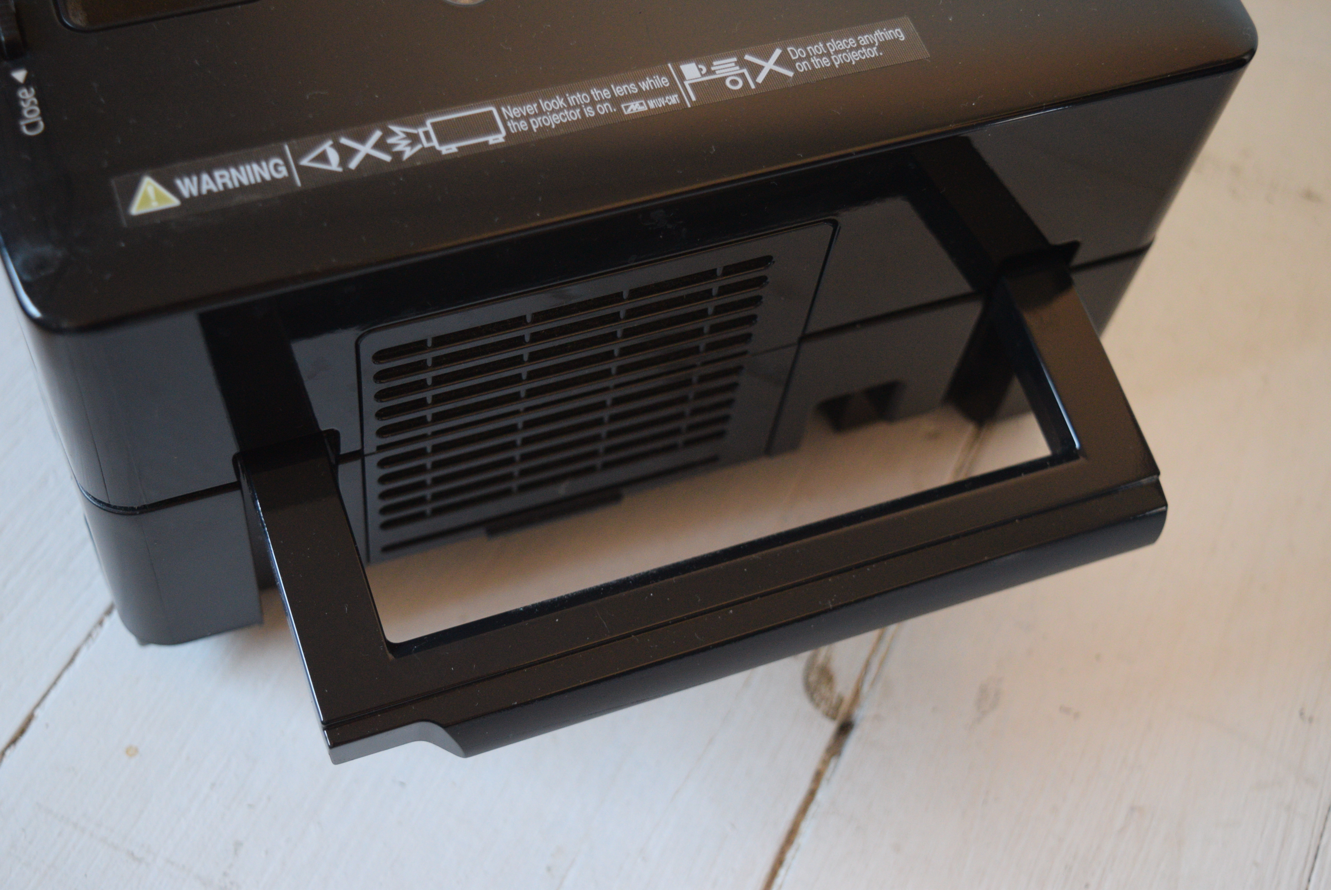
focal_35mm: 51
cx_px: 666
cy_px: 445
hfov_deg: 38.9
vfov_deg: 26.5
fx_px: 1887
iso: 1400
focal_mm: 34
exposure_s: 1/60
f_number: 4.5
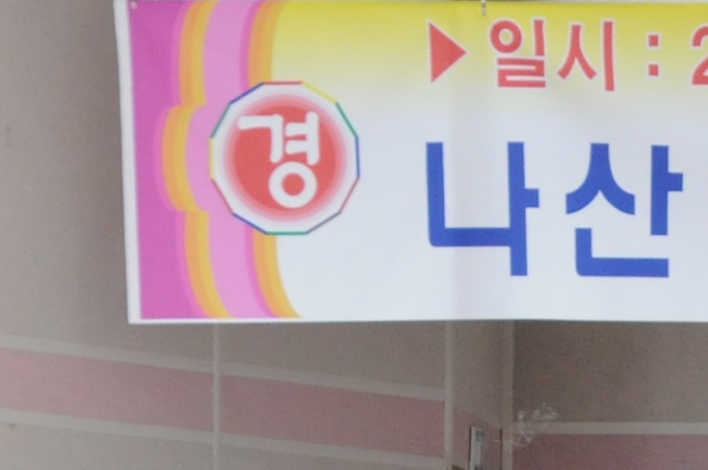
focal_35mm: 350
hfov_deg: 5.8
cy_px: 614
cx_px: 1290
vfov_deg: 3.9
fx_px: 6874
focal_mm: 40
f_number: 5.6
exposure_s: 1/125
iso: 800
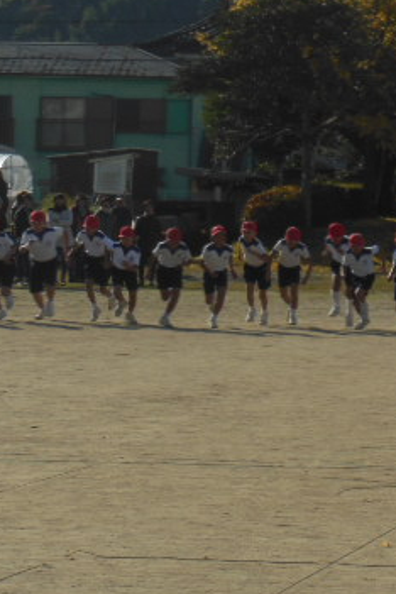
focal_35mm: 203
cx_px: 421
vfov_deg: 10.1
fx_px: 3349
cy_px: 344
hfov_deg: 6.7
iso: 125
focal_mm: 19.1
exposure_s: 1/1000
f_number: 5.7
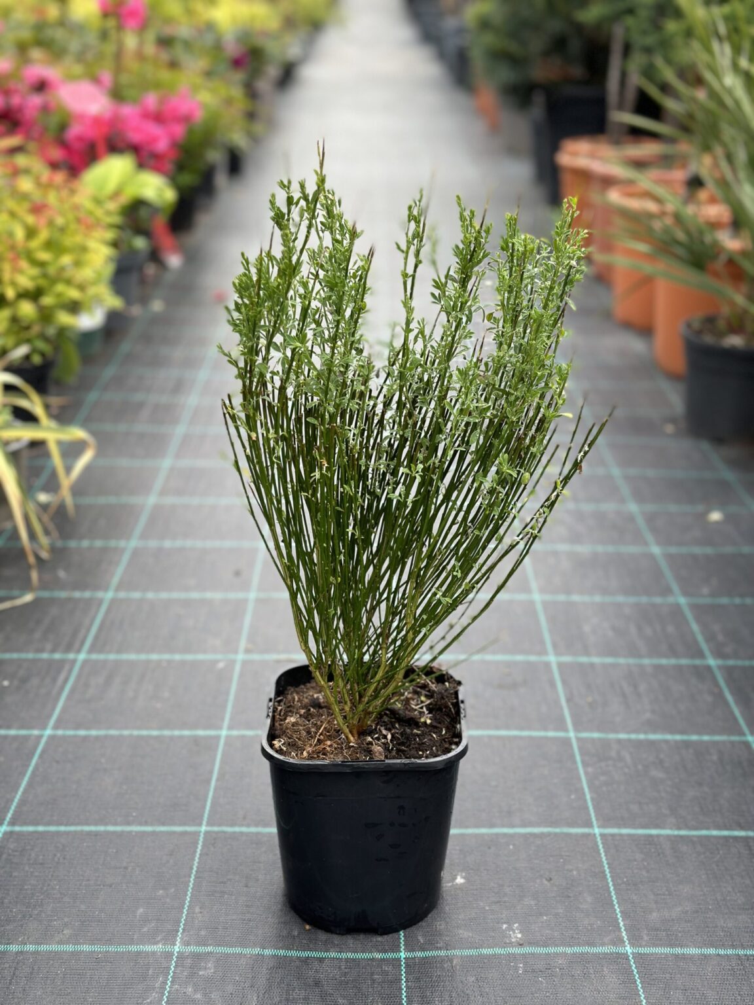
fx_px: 1394
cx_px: 377
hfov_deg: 30.3
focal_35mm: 48
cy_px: 502
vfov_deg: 39.7
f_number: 1.78
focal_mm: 6.86
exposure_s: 1/953
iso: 80
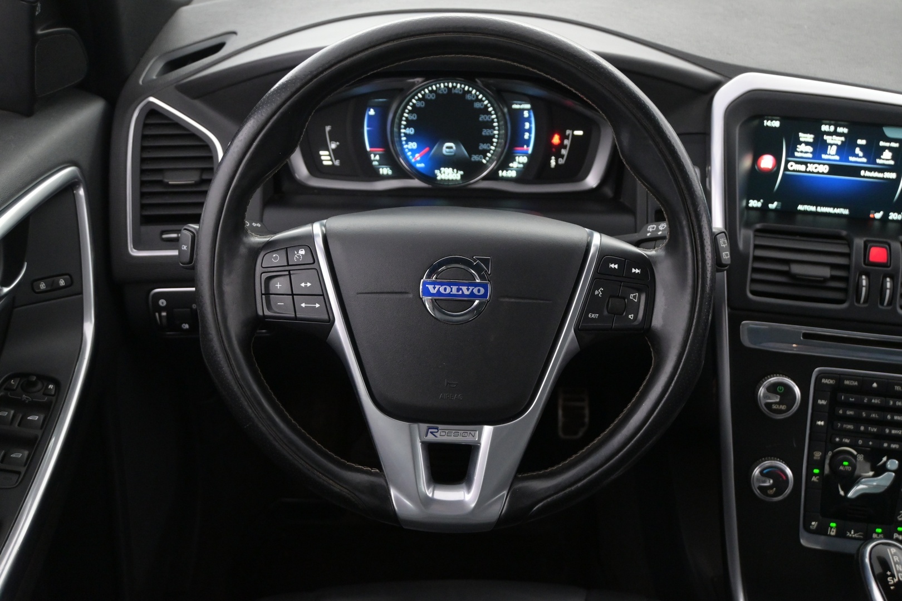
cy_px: 300
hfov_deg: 48.7
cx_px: 451
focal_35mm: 40
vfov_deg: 33.6
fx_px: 996
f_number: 4.5
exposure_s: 1/40
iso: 2800
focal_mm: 26.5
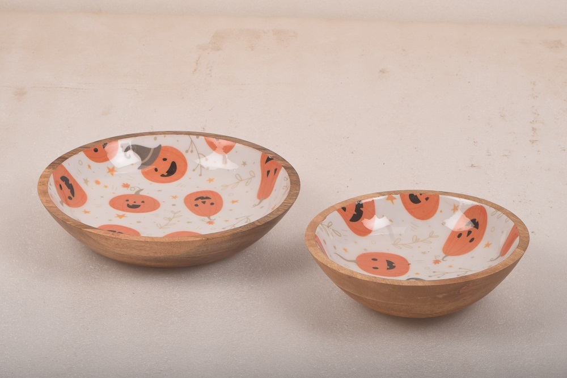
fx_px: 1771
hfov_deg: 18.2
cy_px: 189
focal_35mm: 112
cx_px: 284
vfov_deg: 12.2
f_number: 16
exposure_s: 1/200
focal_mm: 75
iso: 160
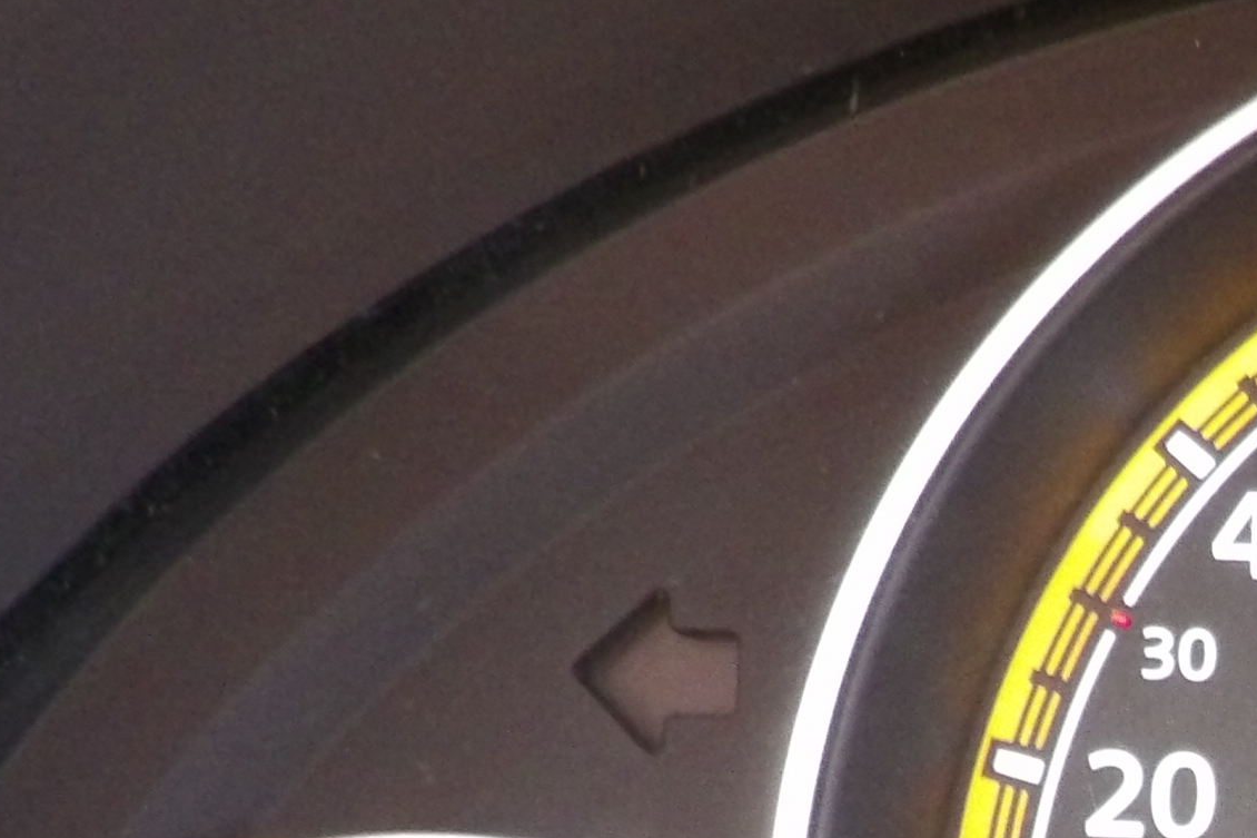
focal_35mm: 94
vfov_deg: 13.8
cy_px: 1195
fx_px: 3281
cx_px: 1731
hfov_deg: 19.6
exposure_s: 1/15
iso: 448
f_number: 4.3
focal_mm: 5.1
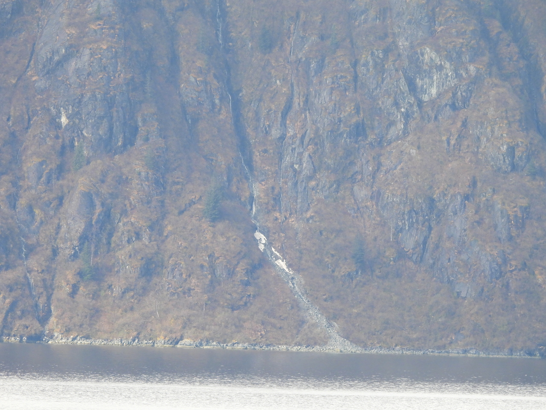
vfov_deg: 2.3
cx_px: 273
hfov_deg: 3.1
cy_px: 205
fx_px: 10252
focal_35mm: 650
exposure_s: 1/500
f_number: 5.6
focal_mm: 116
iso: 400
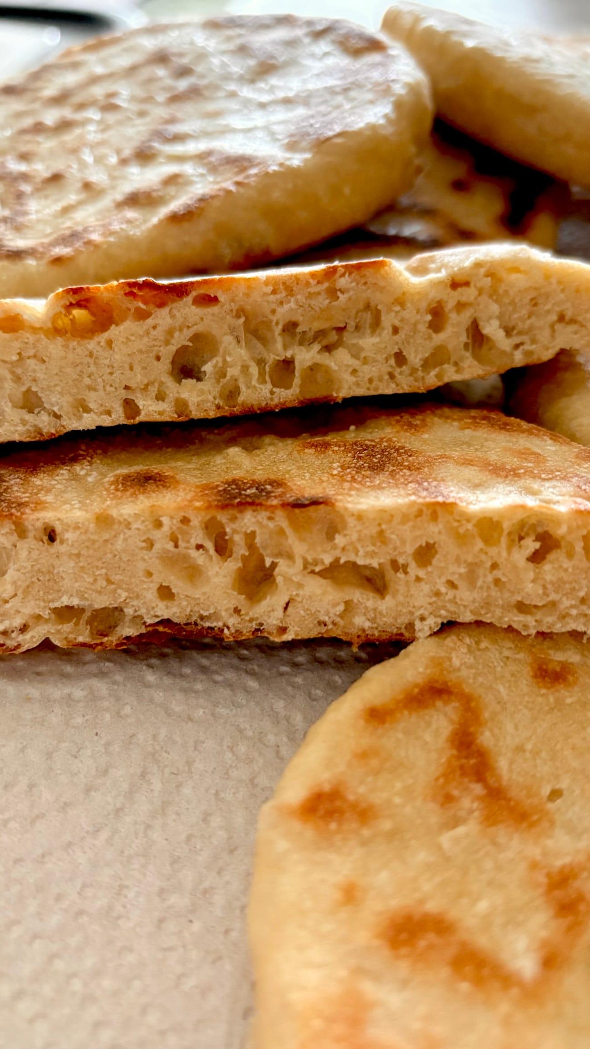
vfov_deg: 62.6
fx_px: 862
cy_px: 539
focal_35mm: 31
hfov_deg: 37.8
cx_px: 306
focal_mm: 5.96
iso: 500
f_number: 1.6
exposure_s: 1/57
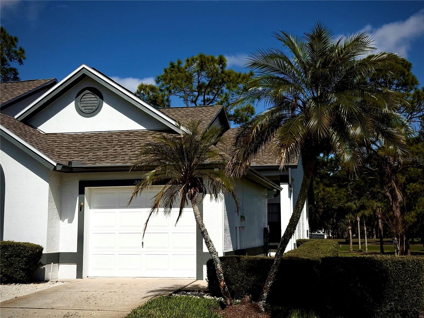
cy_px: 159
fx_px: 588
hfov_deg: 39.7
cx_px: 212
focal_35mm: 48
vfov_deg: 30.3
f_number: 1.78
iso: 64
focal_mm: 6.76
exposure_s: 1/43478
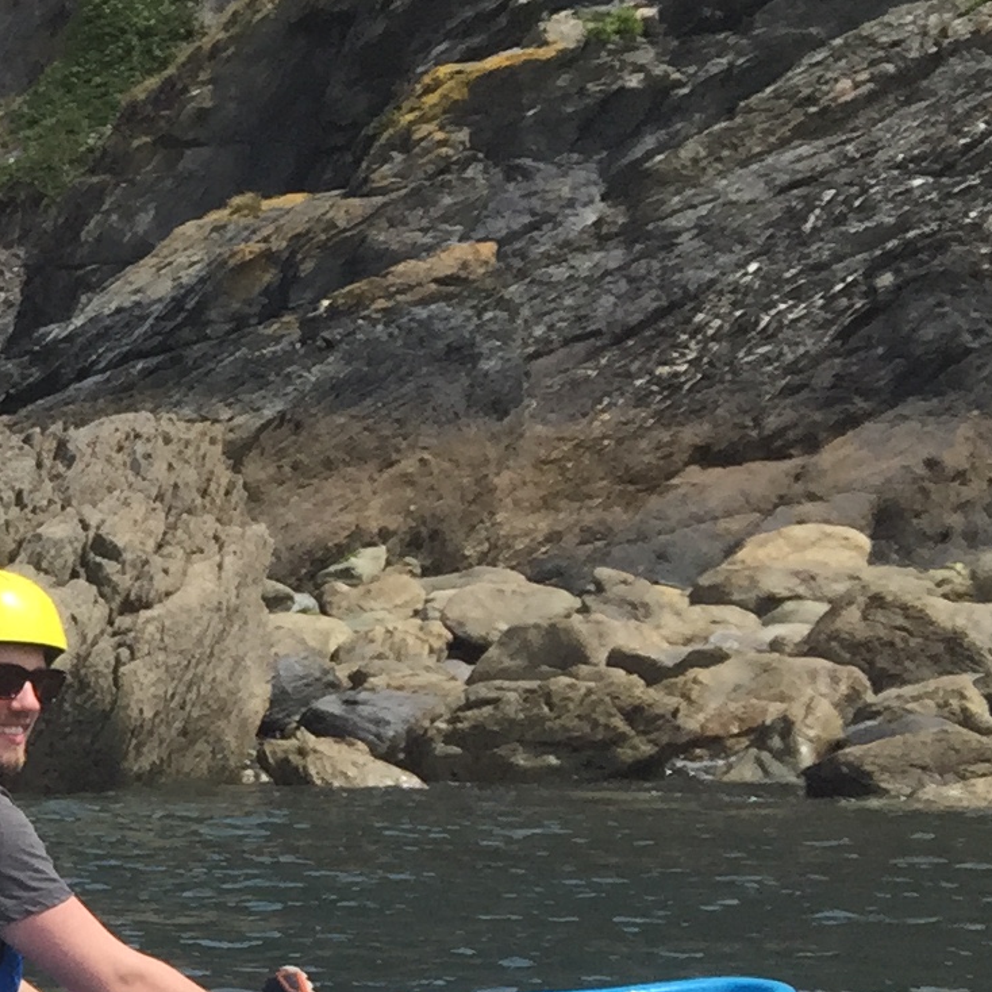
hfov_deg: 13.1
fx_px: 3696
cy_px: 976
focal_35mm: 114
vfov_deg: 15.0
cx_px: -1022
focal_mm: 4.15
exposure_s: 1/1647
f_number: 2.2
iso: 32
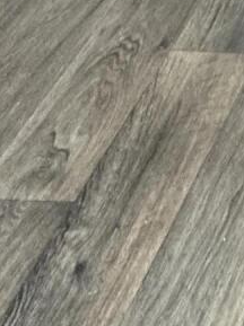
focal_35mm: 97
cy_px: -603
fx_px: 914
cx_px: 628
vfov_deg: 12.0
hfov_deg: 11.7
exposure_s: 1/60
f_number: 2.2
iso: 400
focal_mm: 2.22
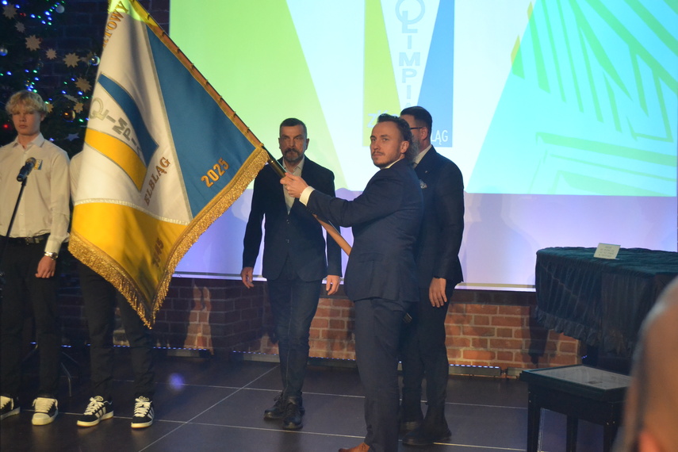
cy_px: 226
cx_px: 339
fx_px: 960
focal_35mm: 51
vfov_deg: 26.5
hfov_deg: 38.9
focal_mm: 34
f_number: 5
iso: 3200
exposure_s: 1/160
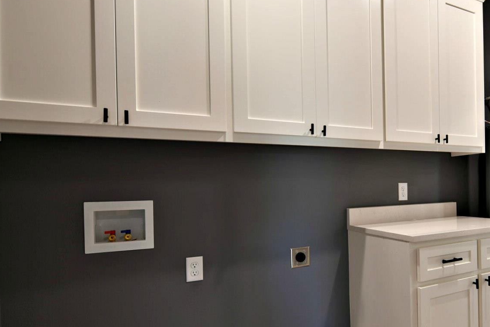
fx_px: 340
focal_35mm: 25
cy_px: 189
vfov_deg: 51.1
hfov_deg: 67.3
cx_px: 364
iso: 160
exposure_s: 1/25
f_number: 2.8
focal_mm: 14
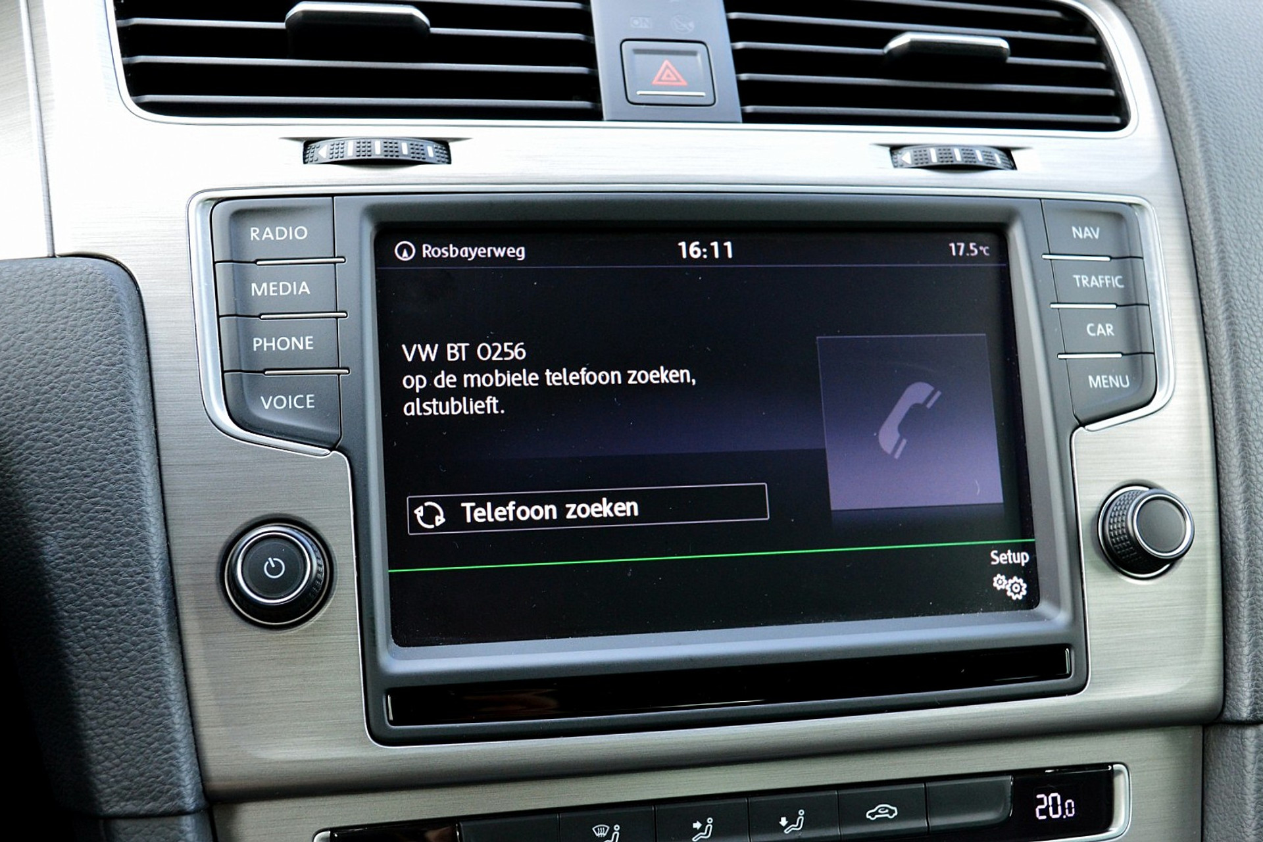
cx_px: 632
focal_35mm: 39
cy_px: 421
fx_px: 1368
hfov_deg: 49.6
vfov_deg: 34.2
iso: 800
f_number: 8
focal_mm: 26
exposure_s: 1/60
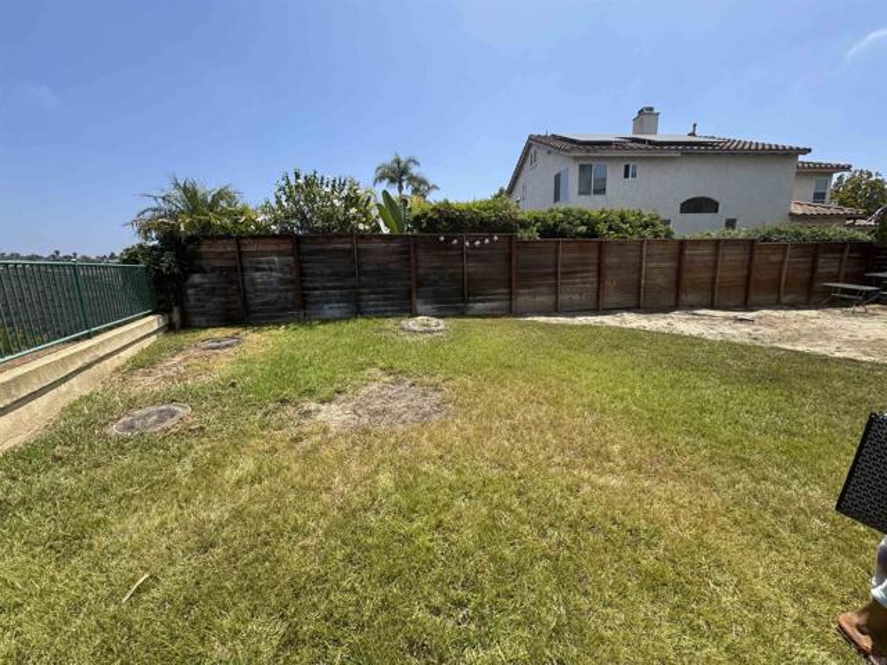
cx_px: 444
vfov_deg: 85.7
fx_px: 359
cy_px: 332
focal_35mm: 14
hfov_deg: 102.1
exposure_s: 1/1370
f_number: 2.2
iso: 50
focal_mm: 2.22
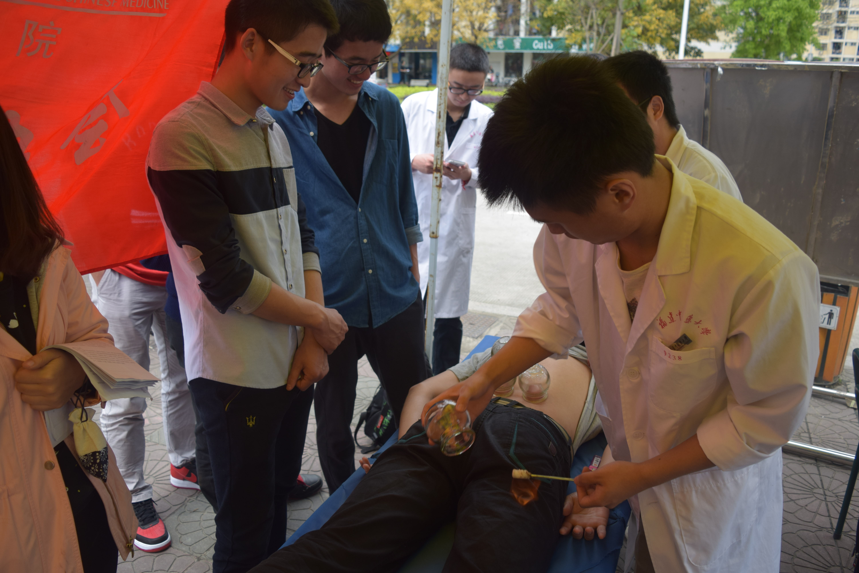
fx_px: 644
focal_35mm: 27
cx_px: 430
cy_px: 286
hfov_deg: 67.4
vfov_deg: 47.9
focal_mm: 18
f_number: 4
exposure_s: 1/400
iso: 250
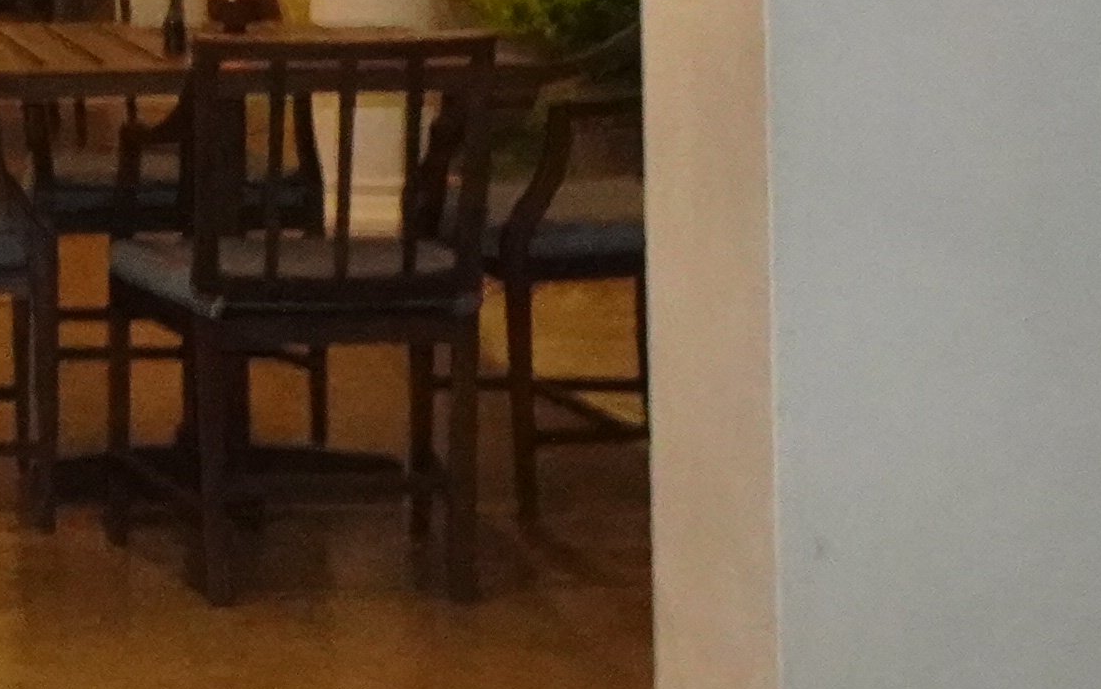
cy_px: -239
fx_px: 3391
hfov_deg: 16.4
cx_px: -654
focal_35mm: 113
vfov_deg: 11.3
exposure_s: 1/13
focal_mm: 4.25
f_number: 3.5
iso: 800
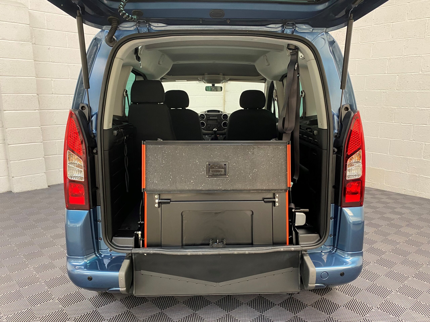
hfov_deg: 67.3
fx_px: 323
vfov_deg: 53.1
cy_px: 161
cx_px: 215
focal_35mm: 26
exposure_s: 1/50
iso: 80
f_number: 1.8
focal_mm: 4.25
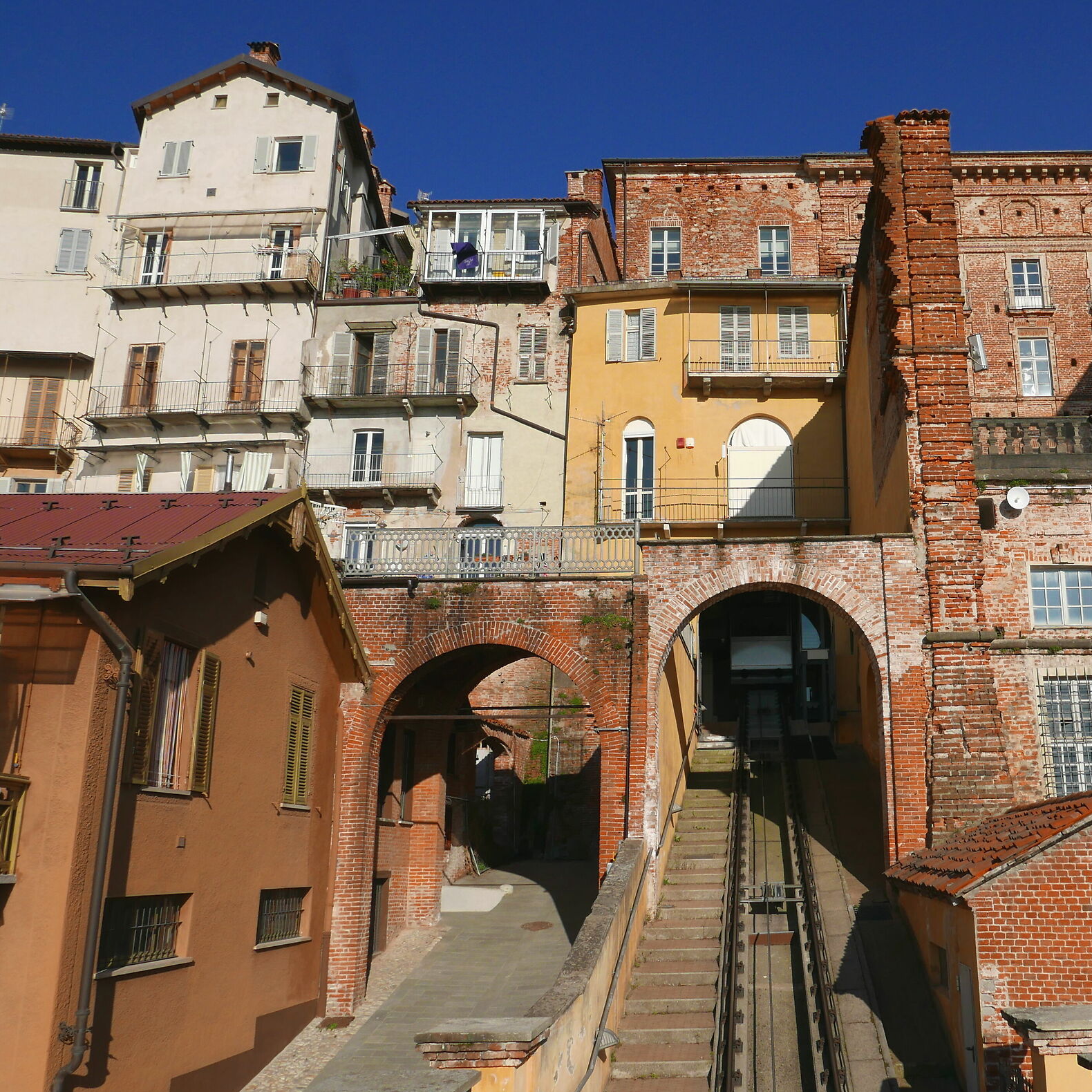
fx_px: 1106
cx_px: 773
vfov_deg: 52.5
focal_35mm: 31
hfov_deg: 51.0
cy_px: 549
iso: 200
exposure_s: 1/2000
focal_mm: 10.9
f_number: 5.6
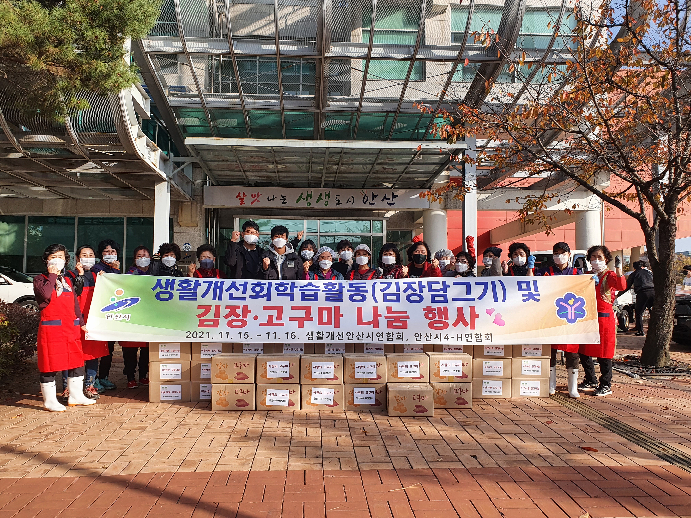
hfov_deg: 67.3
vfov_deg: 53.1
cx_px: 346
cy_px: 259
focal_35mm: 26
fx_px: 519
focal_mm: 4.32
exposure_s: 1/1024
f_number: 2.4
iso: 50
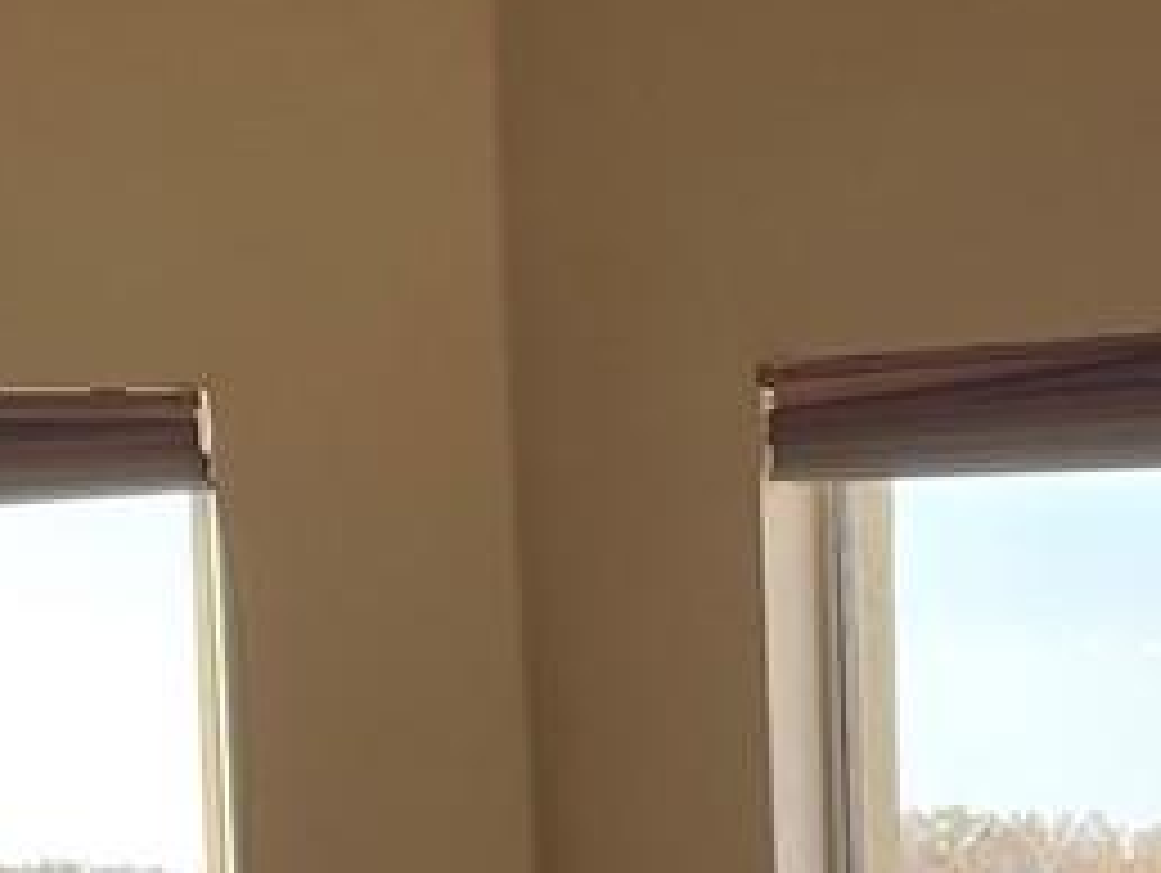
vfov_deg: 8.9
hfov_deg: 12.1
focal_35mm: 161
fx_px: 5405
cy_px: 1490
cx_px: 1170
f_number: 1.6
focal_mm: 4.2
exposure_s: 1/456
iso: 32
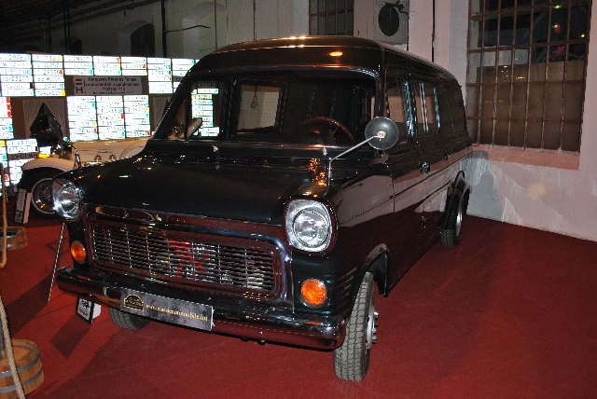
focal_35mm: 30
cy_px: 200
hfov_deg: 61.9
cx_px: 298
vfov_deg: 43.7
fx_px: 498
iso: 200
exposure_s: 1/60
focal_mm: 20
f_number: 3.8
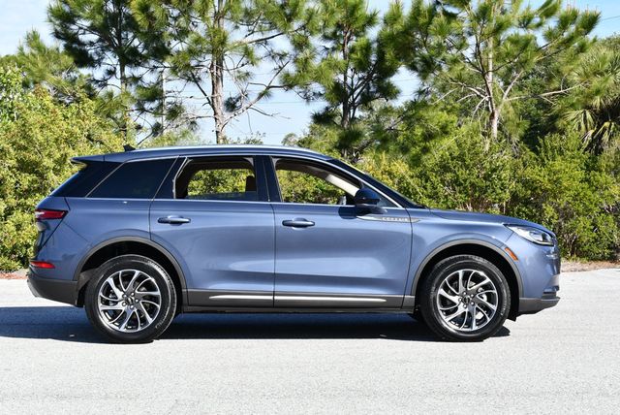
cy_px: 208
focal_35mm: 60
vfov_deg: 22.7
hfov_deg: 33.4
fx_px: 1034
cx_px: 310
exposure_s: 1/250
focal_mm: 30
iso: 200
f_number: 8
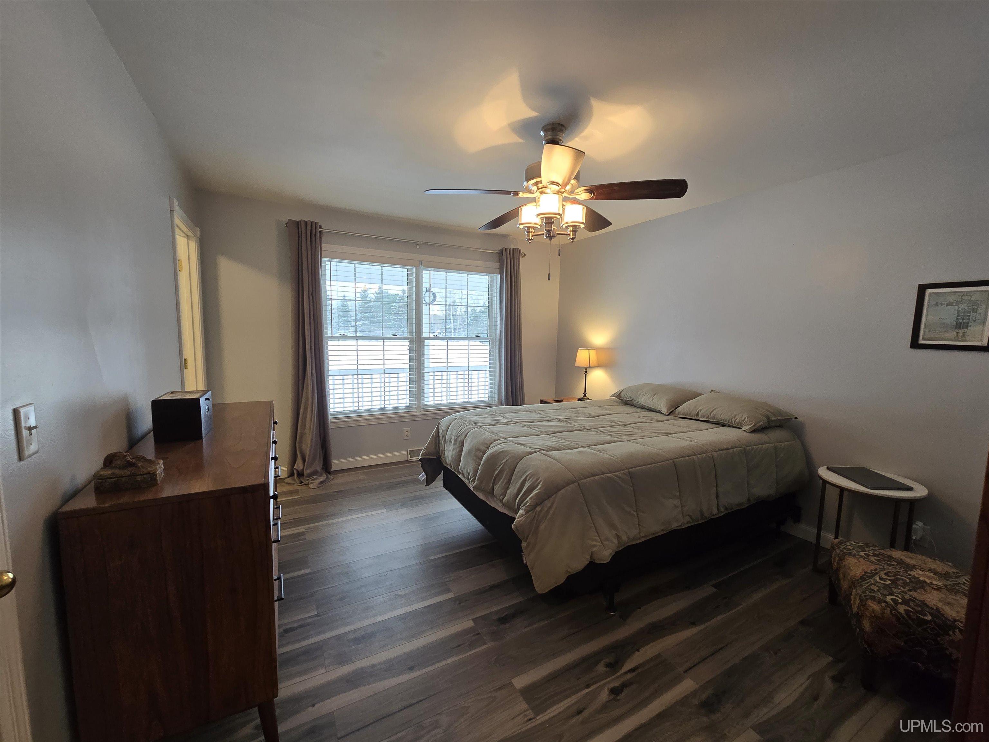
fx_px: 371
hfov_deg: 106.2
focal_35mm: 13
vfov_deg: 89.9
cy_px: 371
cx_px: 494
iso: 160
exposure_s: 1/60
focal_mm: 2.2
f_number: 2.2
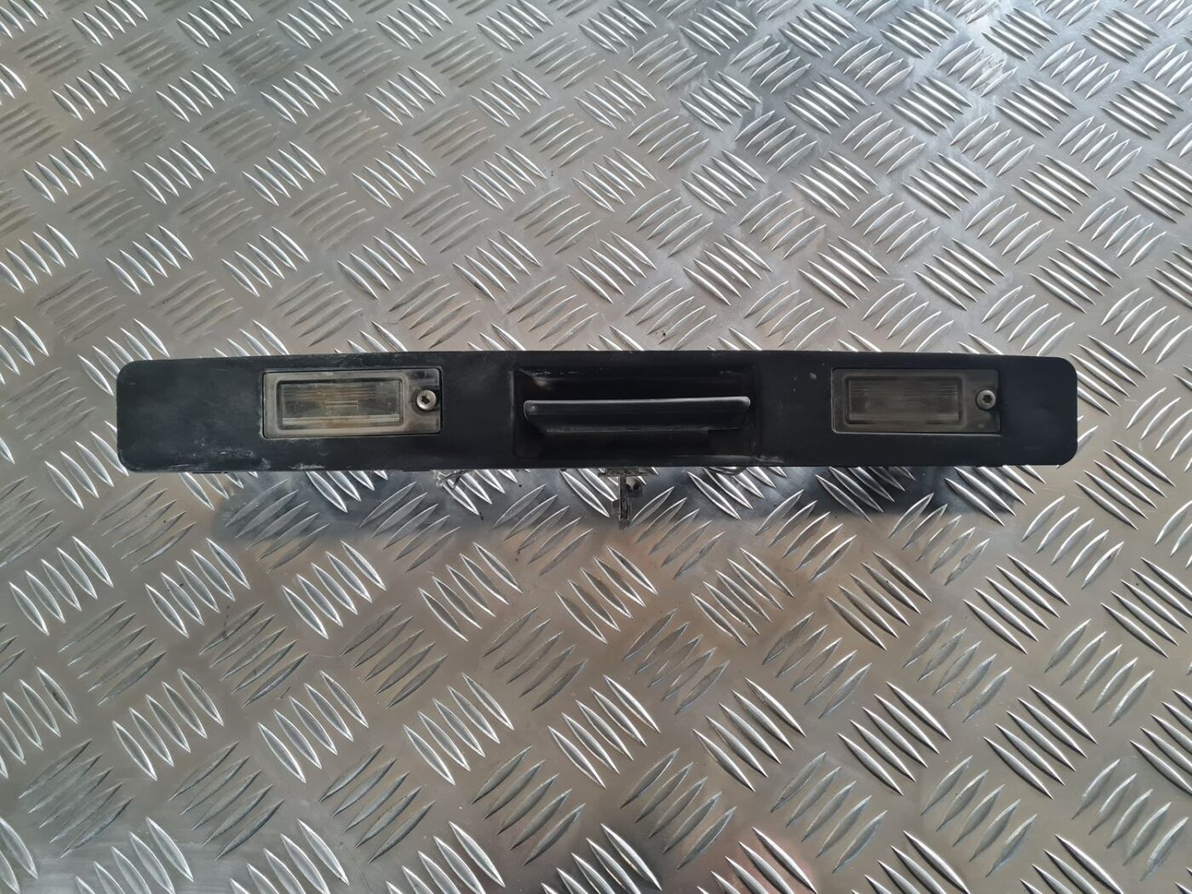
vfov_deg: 53.1
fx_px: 895
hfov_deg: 67.3
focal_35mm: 26
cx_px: 596
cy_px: 447
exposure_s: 1/50
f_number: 1.8
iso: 500
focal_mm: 5.4
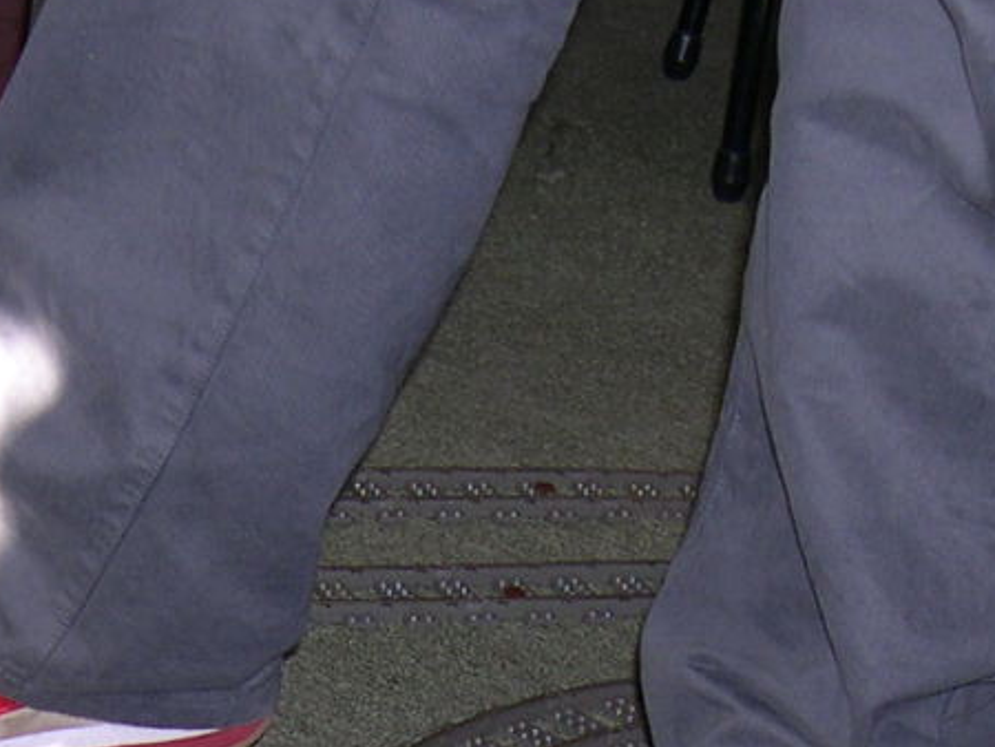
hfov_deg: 14.6
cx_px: 298
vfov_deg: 10.4
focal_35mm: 135
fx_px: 3883
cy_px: 1315
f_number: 2.8
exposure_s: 1/60
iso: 100
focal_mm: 8
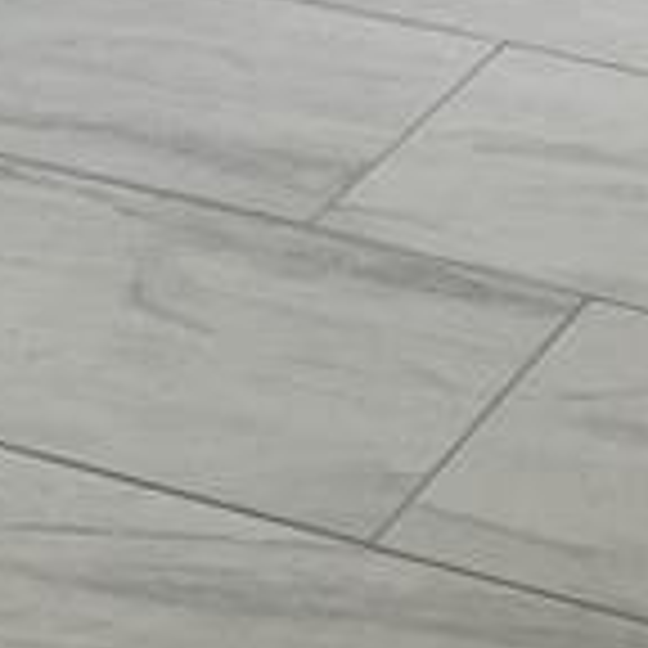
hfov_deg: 9.1
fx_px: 4045
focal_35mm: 191
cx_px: 626
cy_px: -1220
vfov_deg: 8.0
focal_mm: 4.2
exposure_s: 1/120
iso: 50
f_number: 1.6
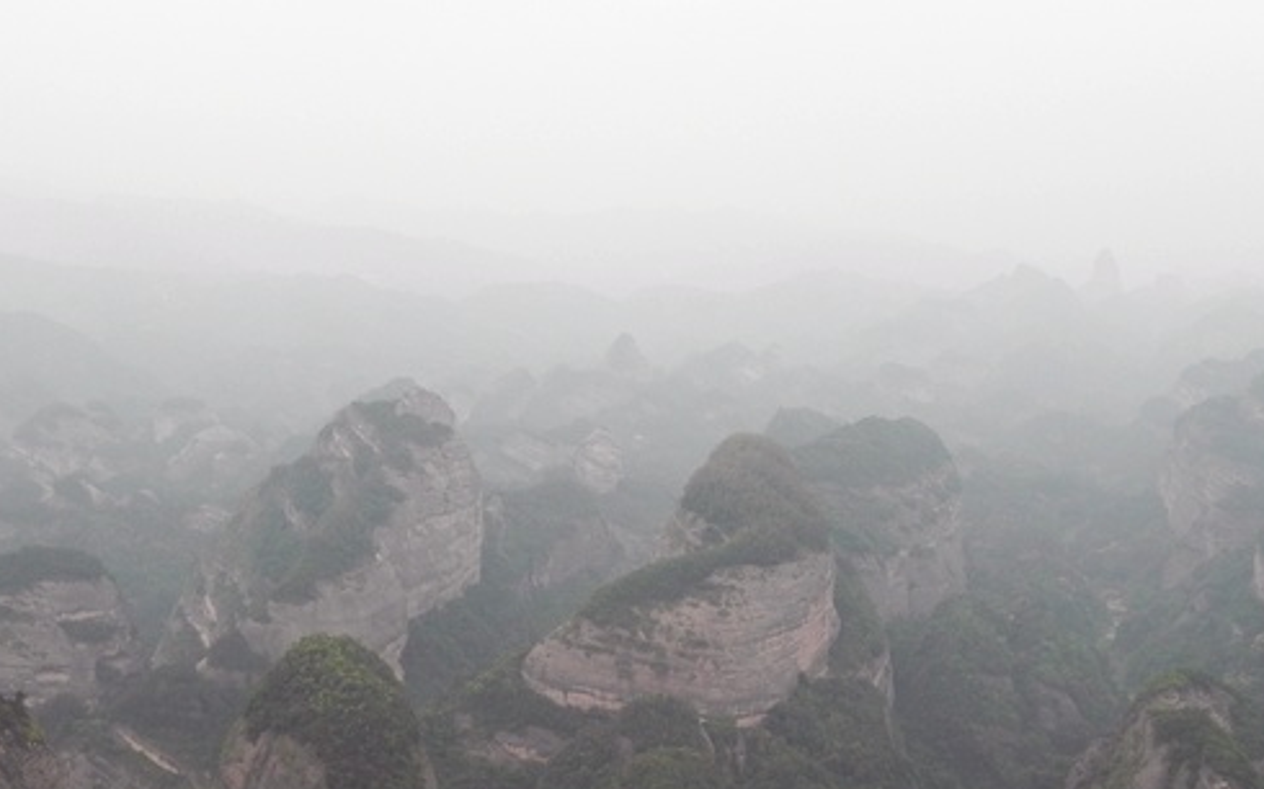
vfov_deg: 22.9
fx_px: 1929
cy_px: 587
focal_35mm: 56
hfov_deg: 36.2
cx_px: 503
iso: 160
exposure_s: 1/166
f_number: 4.5
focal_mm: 6.6
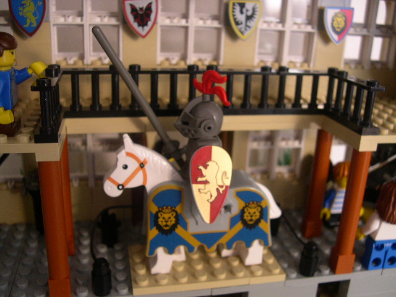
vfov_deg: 37.7
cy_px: 148
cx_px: 198
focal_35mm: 38
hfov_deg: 49.0
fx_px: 435
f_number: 2.8
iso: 239
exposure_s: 1/4.8
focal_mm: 8
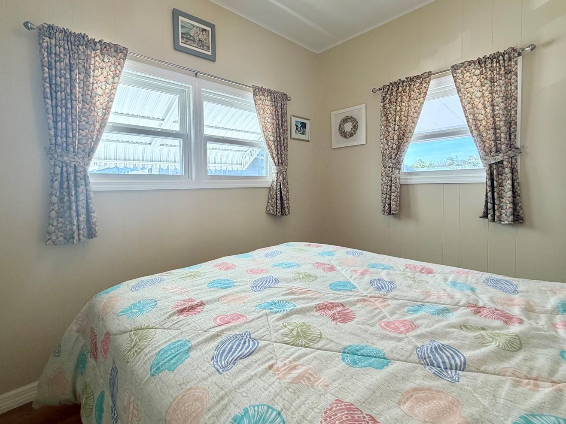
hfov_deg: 91.0
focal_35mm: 17
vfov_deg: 74.6
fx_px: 278
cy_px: 197
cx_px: 269
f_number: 2.2
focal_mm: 2.22
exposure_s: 1/120
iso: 125
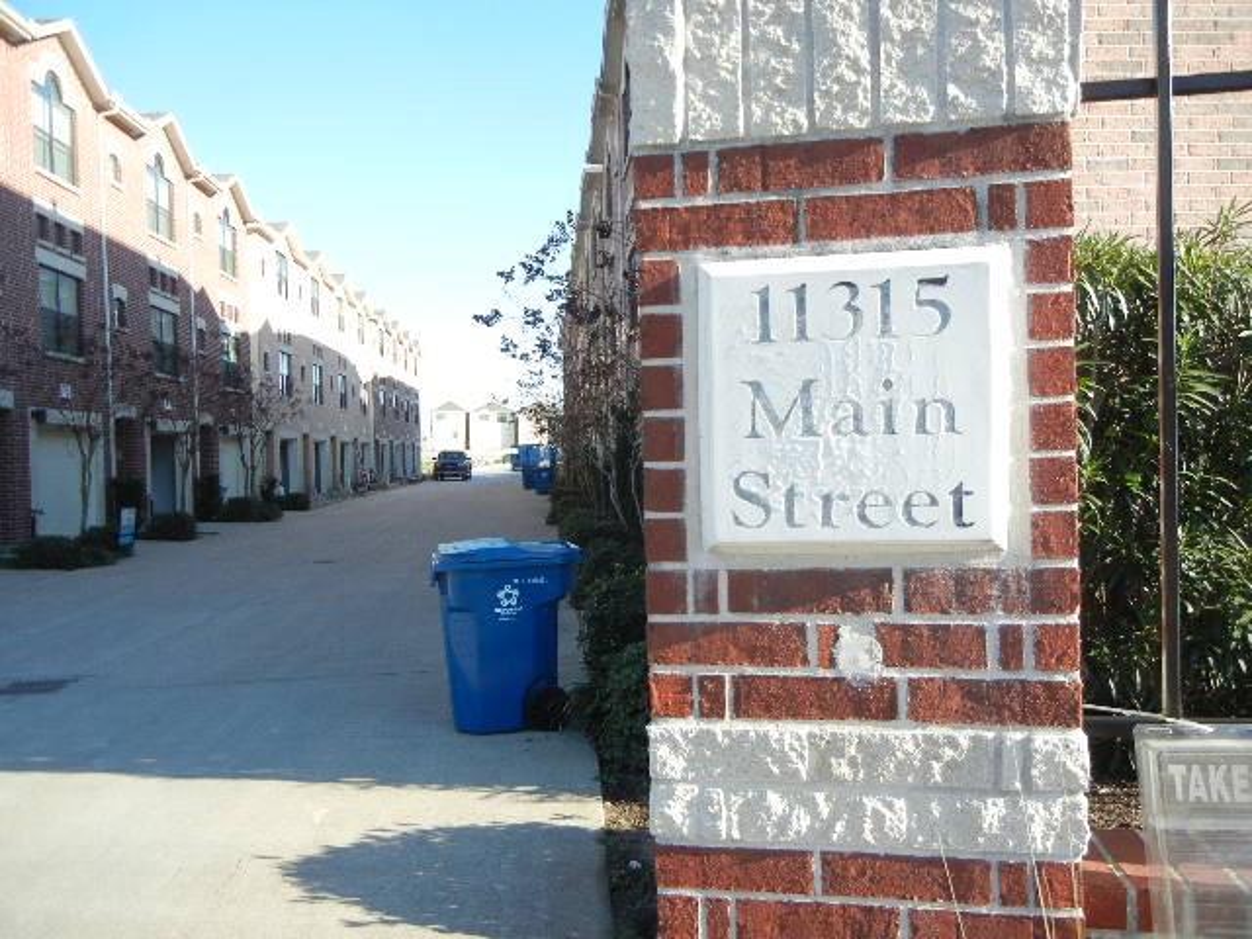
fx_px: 1085
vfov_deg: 46.8
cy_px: 470
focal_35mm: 30
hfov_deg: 60.0
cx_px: 626
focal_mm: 5.4
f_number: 3.5
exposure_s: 1/414
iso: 160
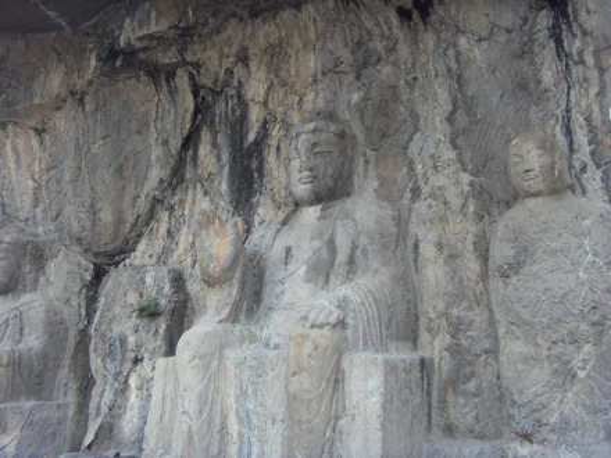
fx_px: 688
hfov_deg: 47.9
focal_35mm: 39
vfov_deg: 36.8
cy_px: 229
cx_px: 306
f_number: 3.5
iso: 100
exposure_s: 1/45
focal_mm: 6.6
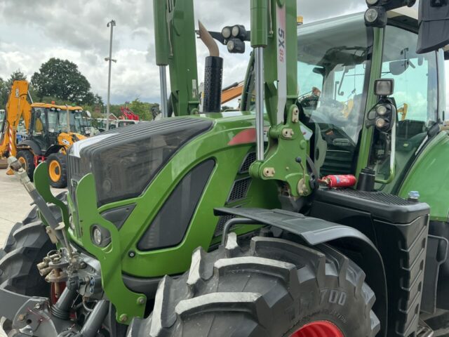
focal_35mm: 28
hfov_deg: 63.4
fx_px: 363
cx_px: 224
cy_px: 168
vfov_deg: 49.7
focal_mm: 3
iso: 25
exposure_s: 1/650
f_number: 1.8
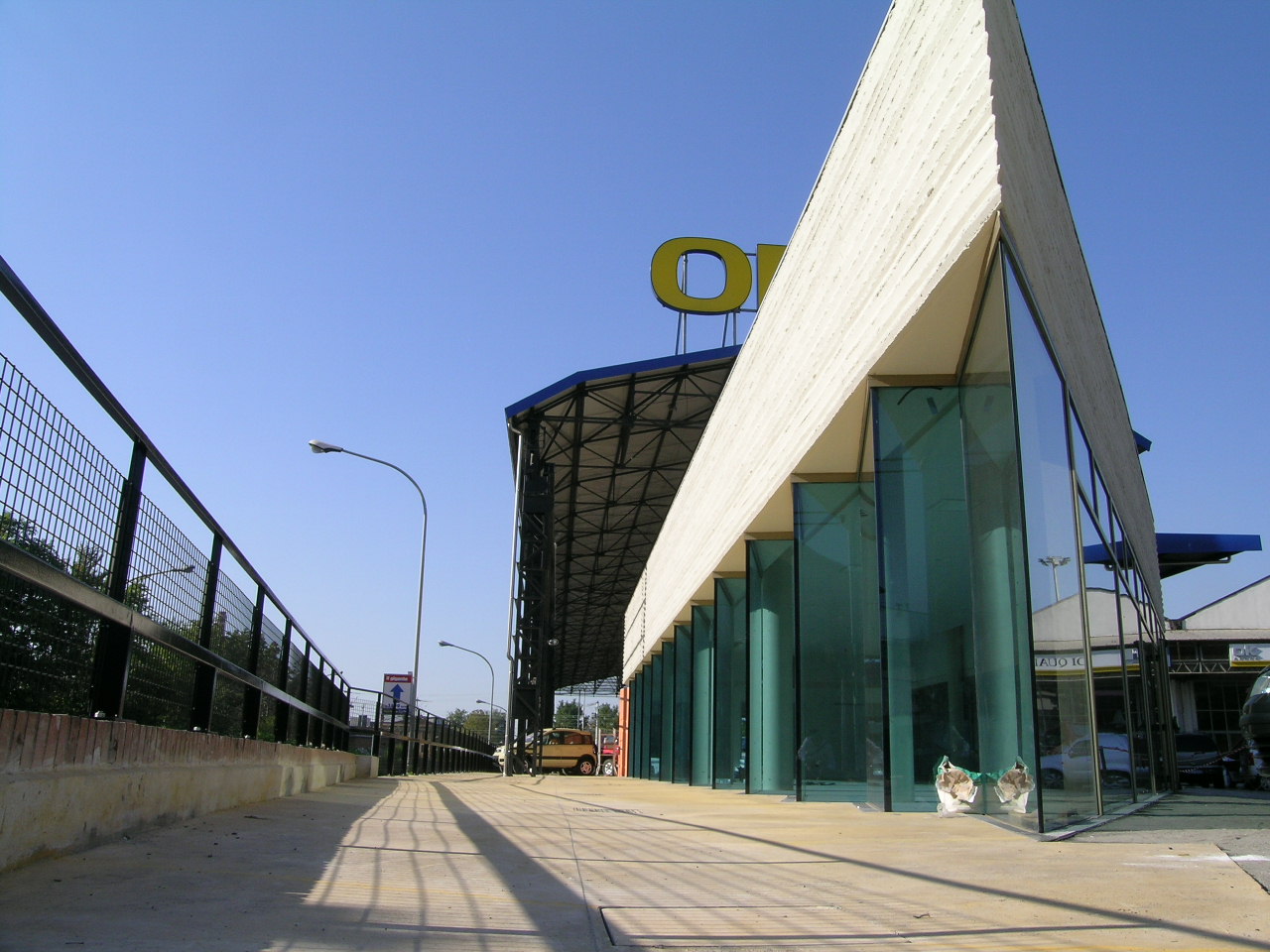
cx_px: 635
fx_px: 1027
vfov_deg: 49.7
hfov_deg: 63.4
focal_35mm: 28
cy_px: 476
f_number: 7.1
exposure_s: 1/217
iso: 50
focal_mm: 5.8
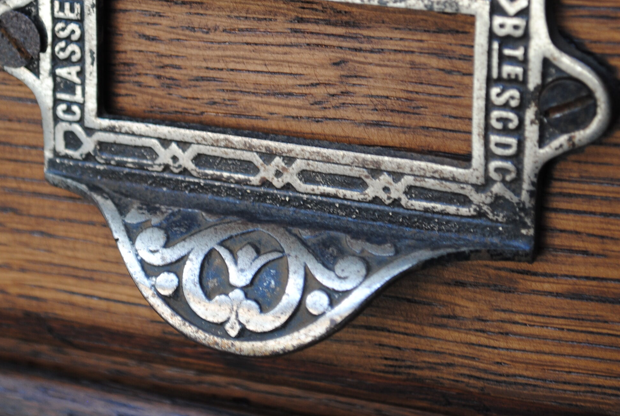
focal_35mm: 117
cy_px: 113
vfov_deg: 11.7
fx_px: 2019
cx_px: 258
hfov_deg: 17.4
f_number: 5.6
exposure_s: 1/30
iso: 200
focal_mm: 52
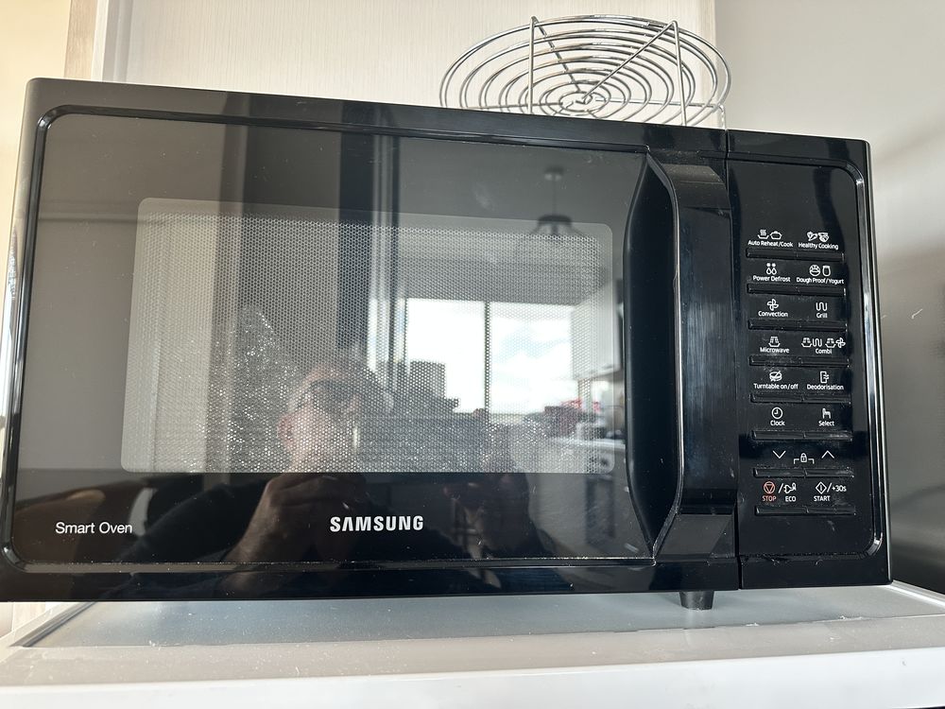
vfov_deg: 56.8
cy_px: 354
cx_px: 472
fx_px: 655
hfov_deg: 71.6
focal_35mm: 24
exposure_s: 1/121
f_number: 1.78
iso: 200
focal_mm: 6.86
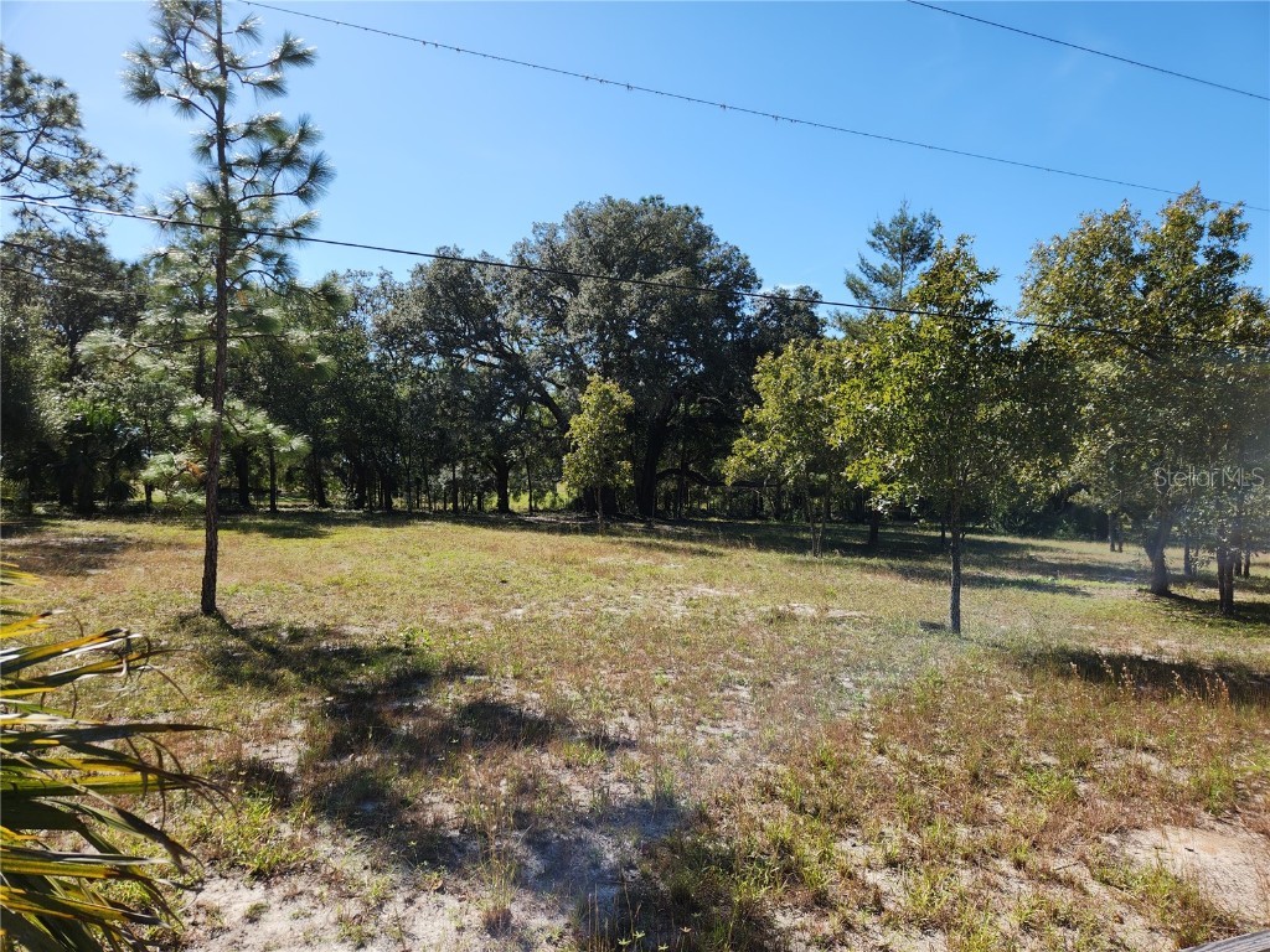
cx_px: 635
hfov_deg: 73.9
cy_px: 476
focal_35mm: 23
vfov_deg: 58.9
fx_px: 844
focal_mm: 5.4
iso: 20
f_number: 1.8
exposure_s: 1/1055
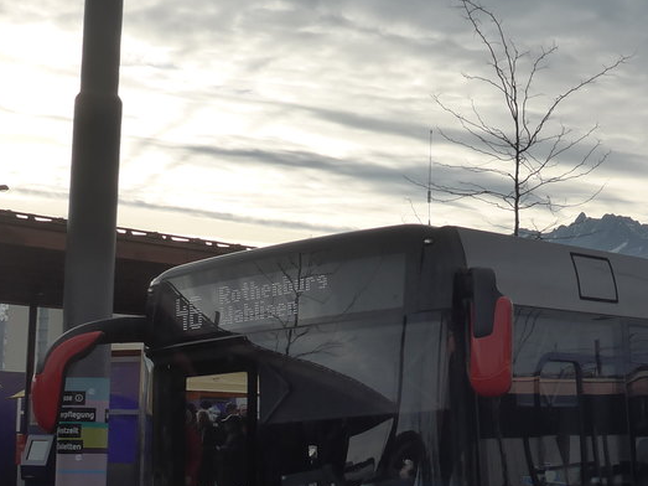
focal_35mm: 78
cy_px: 295
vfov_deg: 18.9
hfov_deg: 24.3
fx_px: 1460
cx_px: 590
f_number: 5
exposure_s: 1/800
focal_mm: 7
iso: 160
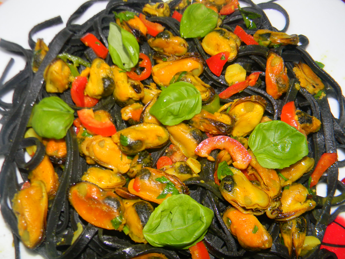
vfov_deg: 39.7
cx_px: 172
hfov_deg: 51.4
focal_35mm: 36
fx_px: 359
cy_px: 130
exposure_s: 1/30
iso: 200
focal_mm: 6.4
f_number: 3.7
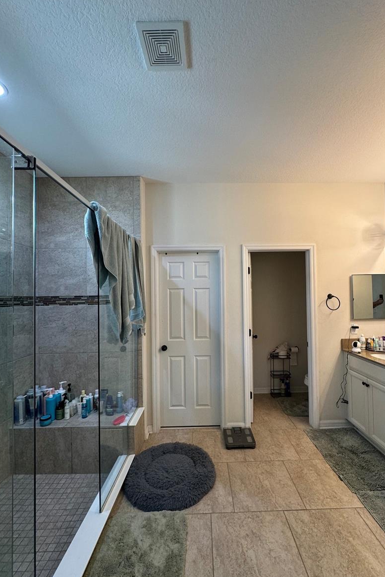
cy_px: 294
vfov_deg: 100.4
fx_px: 241
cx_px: 208
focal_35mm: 15
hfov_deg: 77.2
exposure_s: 1/60
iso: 200
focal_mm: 2.22
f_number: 2.2
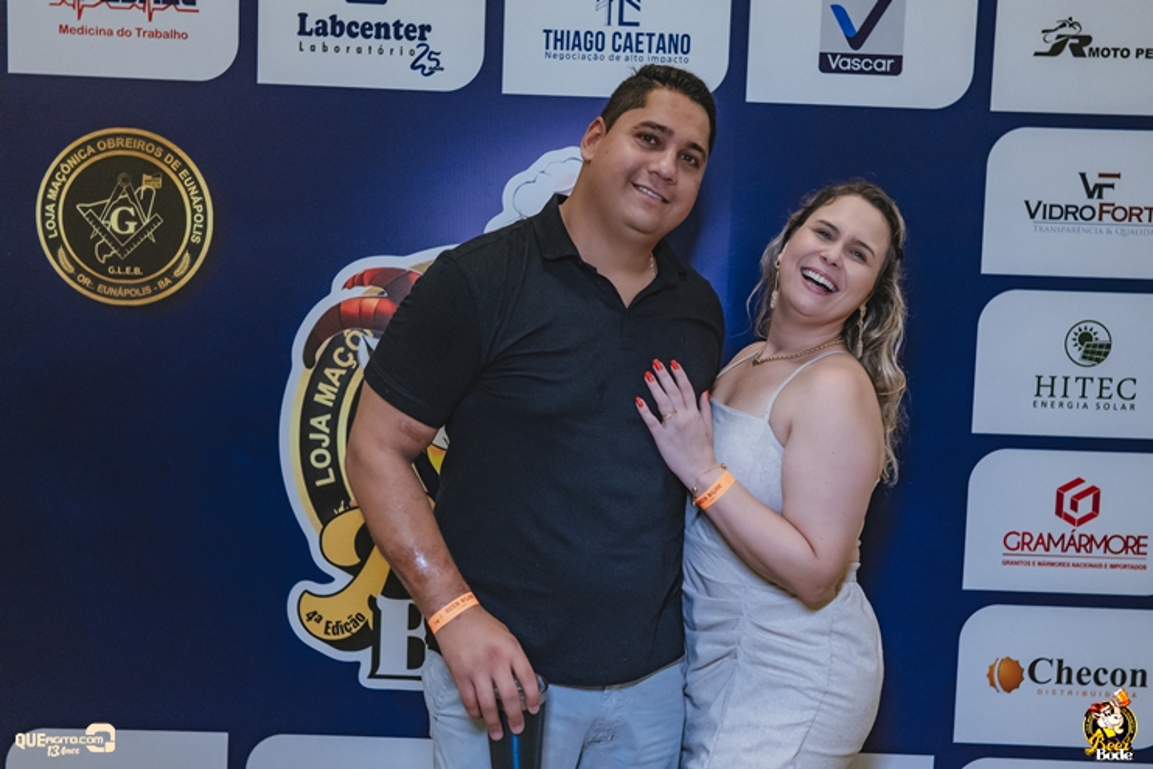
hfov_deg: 53.1
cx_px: 576
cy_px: 384
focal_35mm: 36
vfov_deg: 36.9
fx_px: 1153
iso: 2500
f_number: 2.5
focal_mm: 24
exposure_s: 1/640
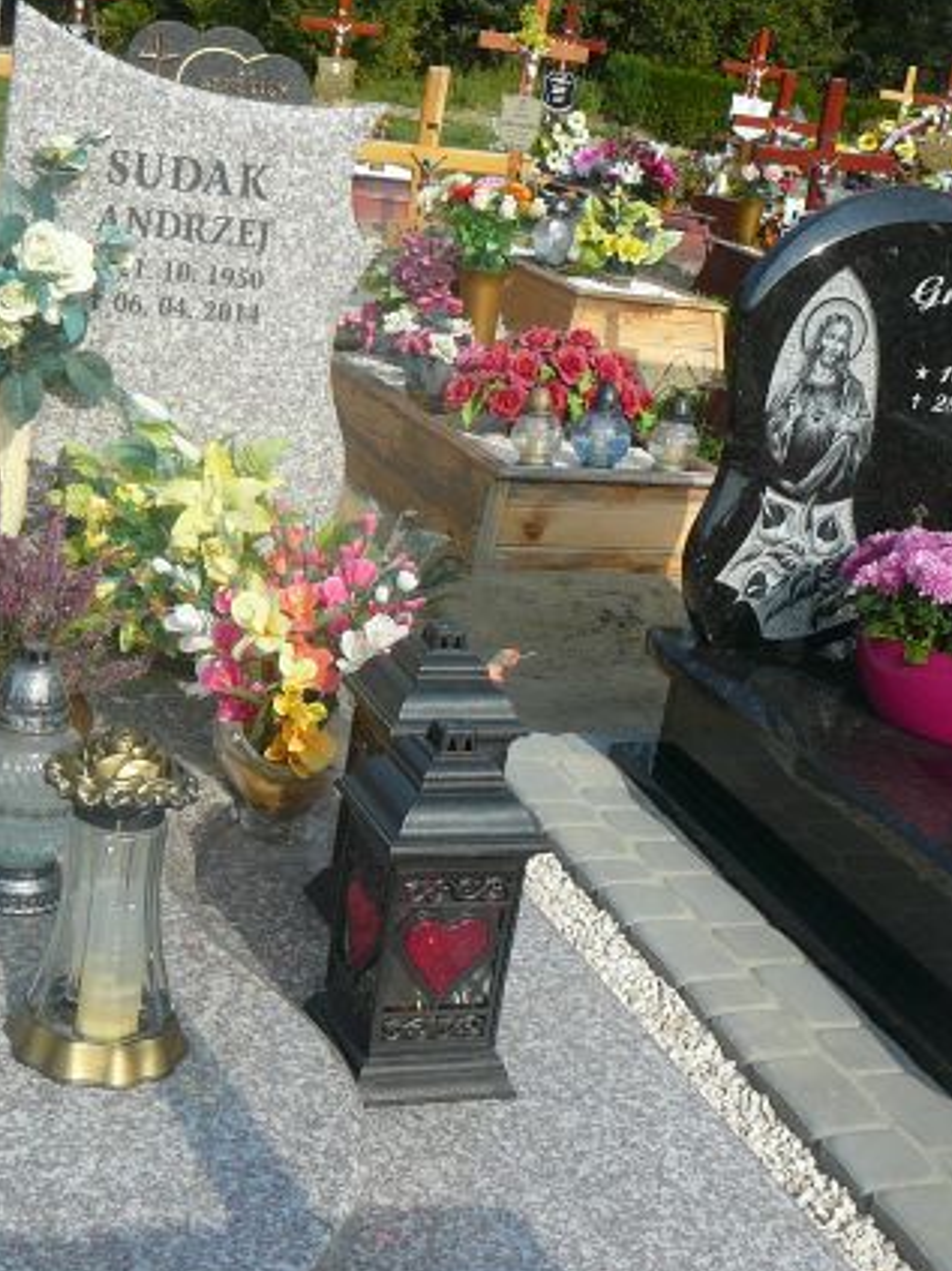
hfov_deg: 27.3
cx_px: 279
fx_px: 1944
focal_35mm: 53
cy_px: 583
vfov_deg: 36.2
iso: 80
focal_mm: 5.2
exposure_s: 1/500
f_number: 5
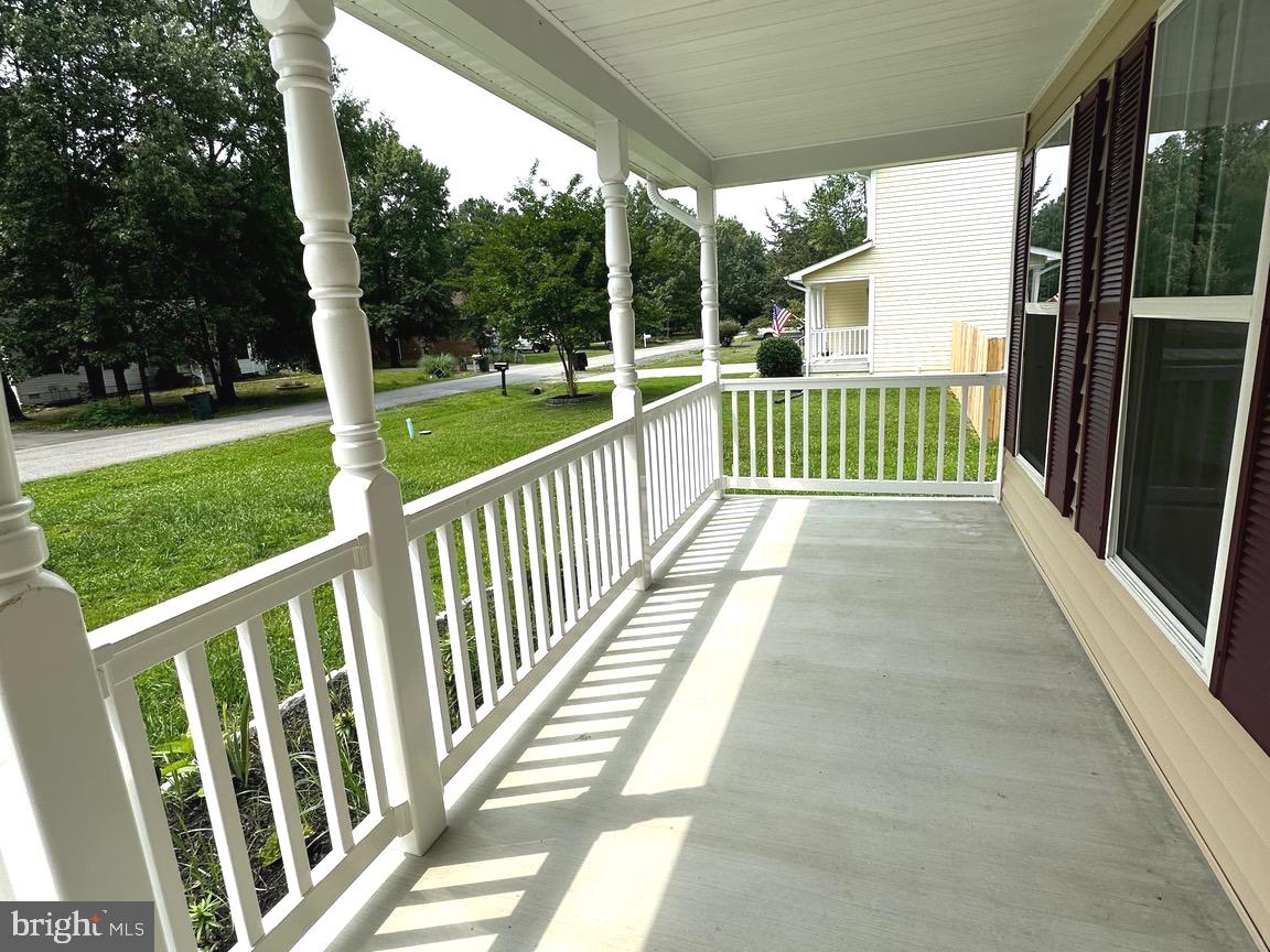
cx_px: 635
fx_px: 514
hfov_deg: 102.1
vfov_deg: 85.7
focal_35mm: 14
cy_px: 476
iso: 50
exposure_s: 1/2020
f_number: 2.2
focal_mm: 2.22
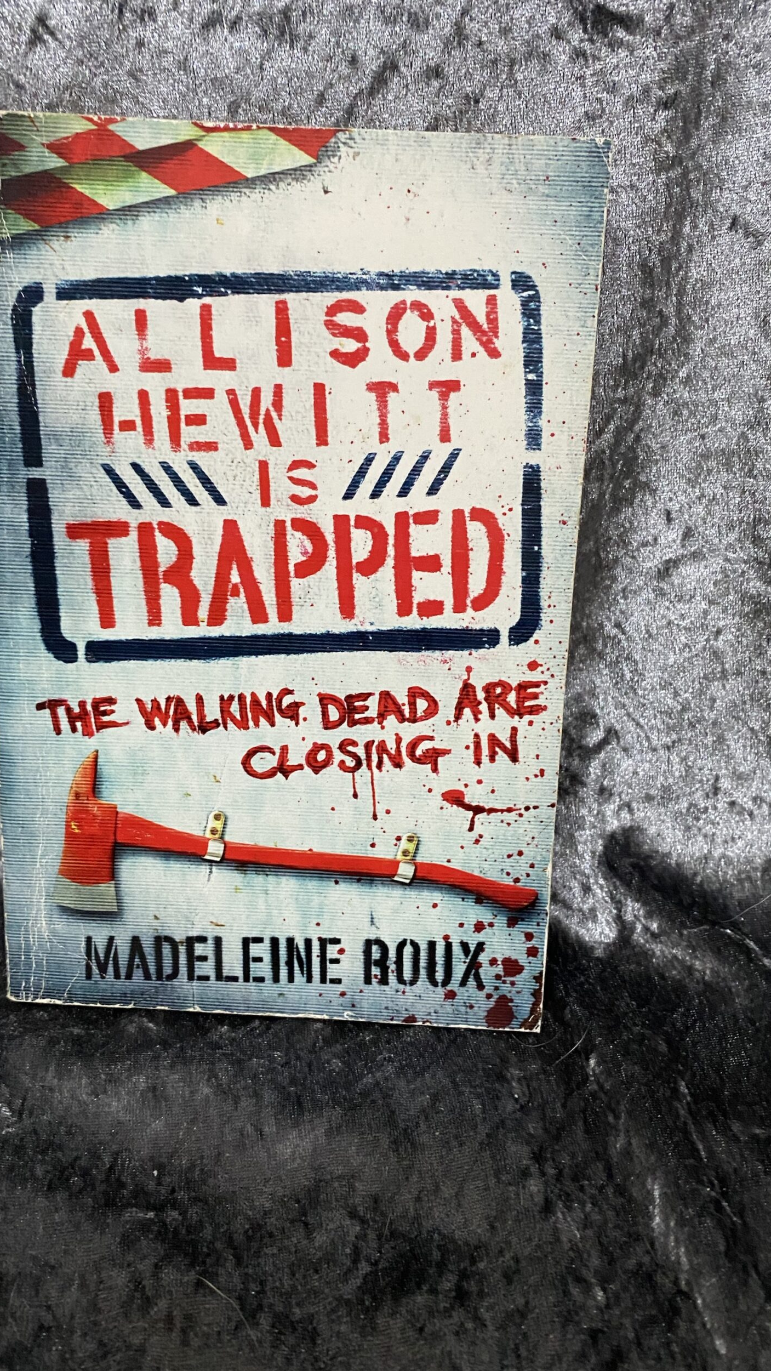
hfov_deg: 40.1
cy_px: 683
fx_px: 1054
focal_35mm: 29
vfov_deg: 66.1
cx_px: 339
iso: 320
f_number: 1.8
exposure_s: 1/33
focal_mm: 4.25
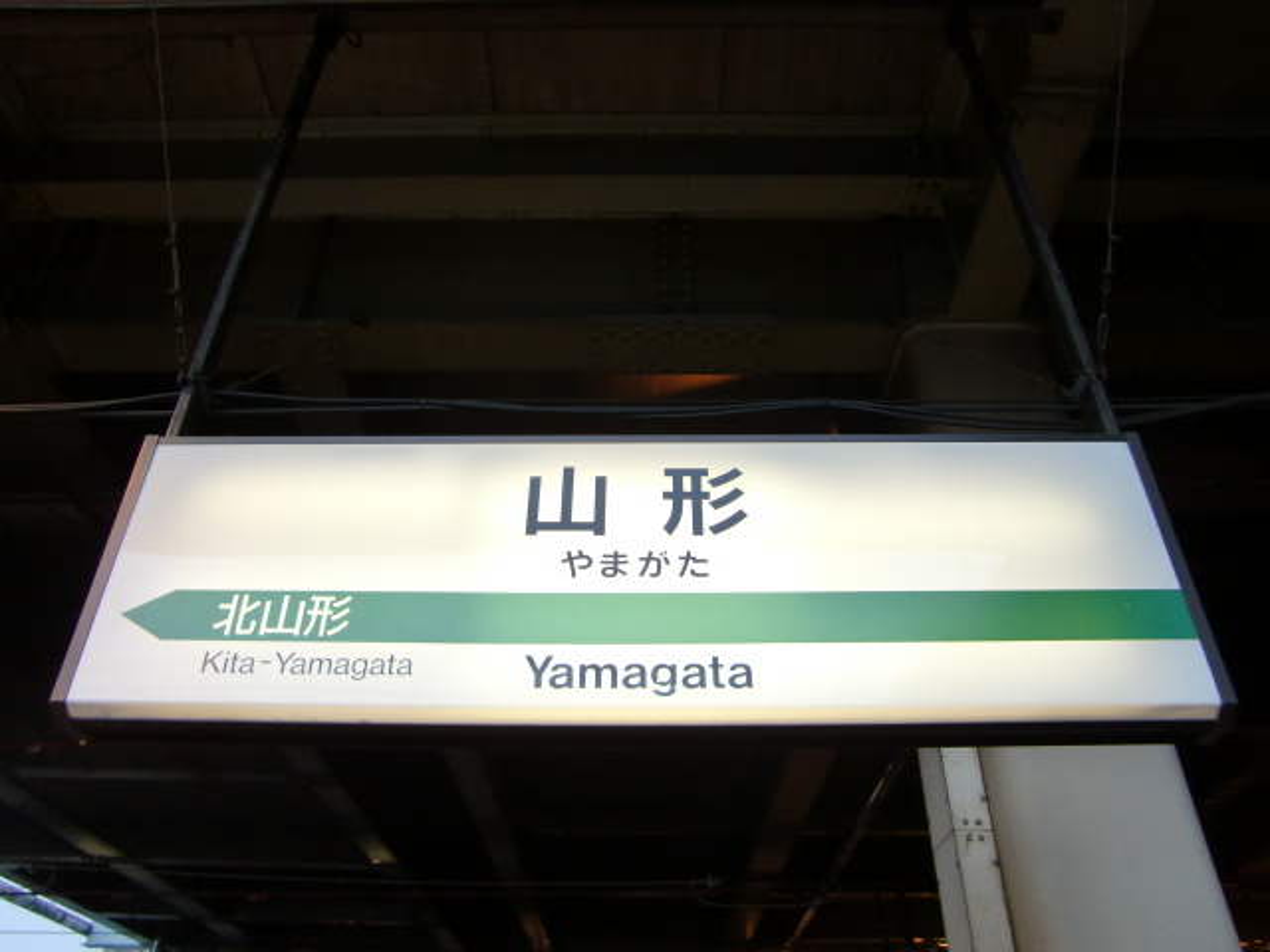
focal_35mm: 28
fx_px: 1027
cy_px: 476
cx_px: 635
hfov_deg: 63.4
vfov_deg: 49.7
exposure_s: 1/60
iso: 125
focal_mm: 4.9
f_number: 2.6
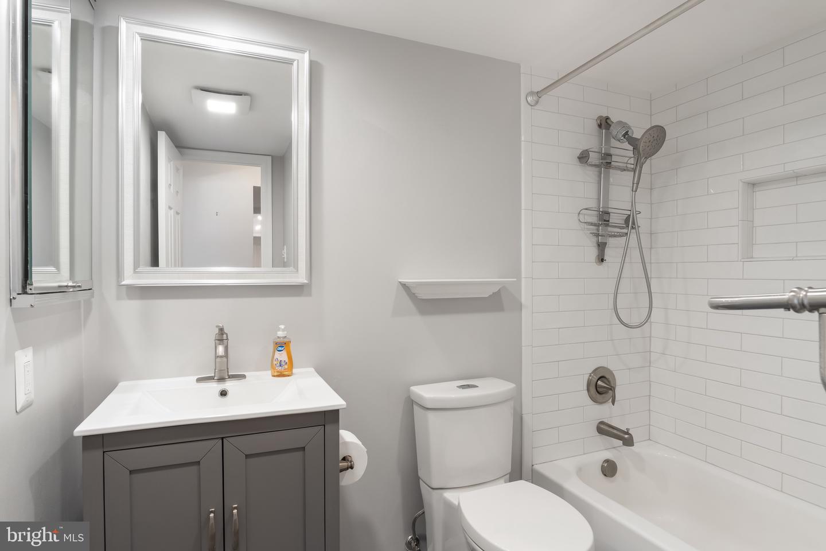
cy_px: 276
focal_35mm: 18
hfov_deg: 90.0
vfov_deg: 67.4
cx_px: 413
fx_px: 413
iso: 200
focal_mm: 12
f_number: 9
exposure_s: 1/10
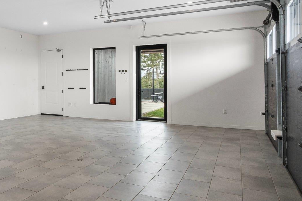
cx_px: 15
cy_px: 85
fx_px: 294
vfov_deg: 37.8
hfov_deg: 47.3
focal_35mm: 35
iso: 320
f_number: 13
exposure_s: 1/60
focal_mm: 12
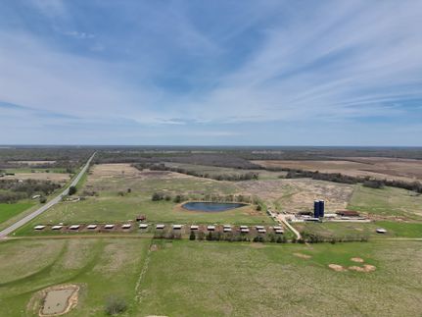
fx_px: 293
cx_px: 211
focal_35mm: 24
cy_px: 158
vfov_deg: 56.8
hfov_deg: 71.6
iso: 100
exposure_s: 1/5000
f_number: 1.7
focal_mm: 6.72
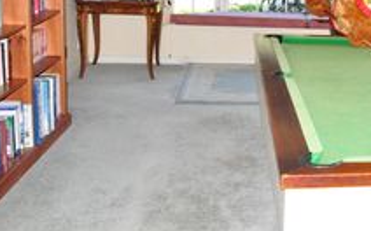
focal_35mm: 61
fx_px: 616
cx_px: 404
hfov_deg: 30.2
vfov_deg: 20.8
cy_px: 20
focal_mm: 18
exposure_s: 1/200
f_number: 10
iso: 3200
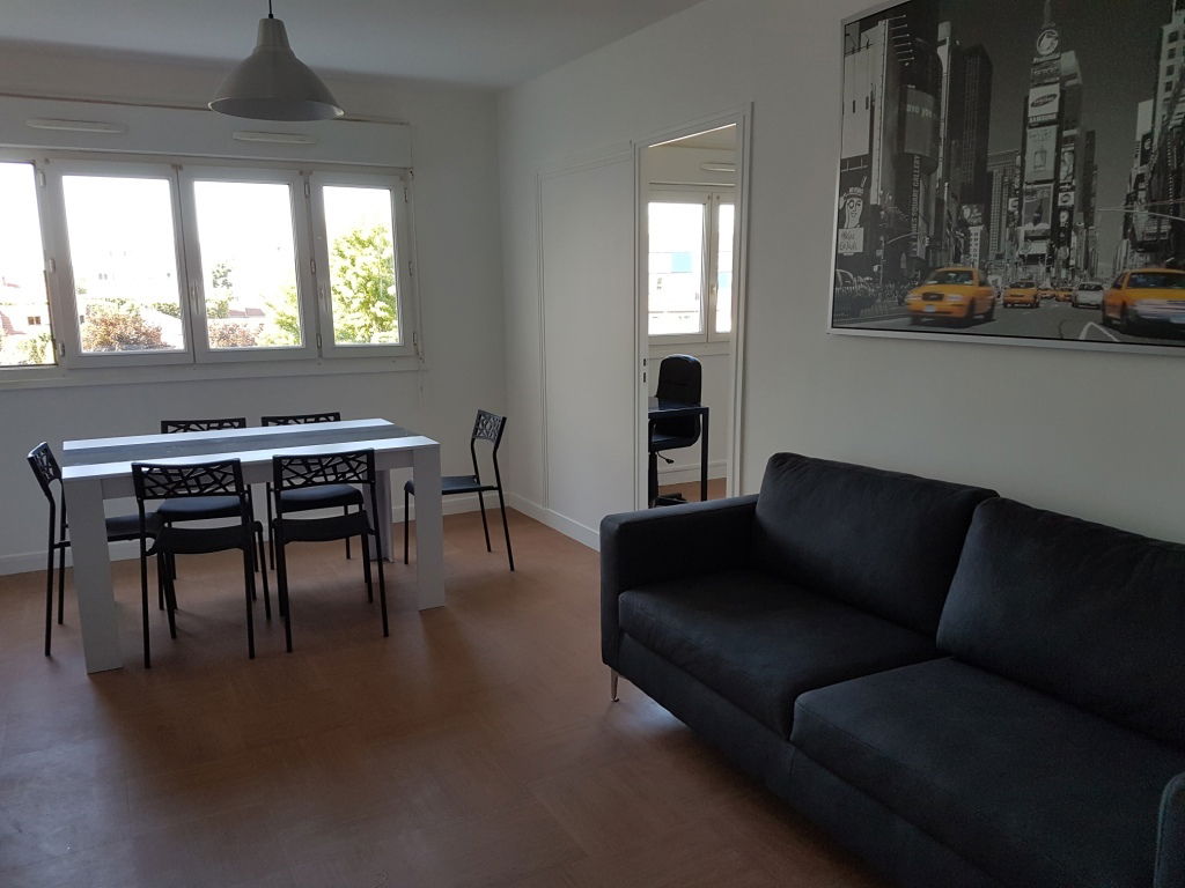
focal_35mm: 26
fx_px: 890
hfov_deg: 67.3
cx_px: 592
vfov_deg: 53.1
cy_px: 444
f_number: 1.7
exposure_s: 1/100
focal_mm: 4.2
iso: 64
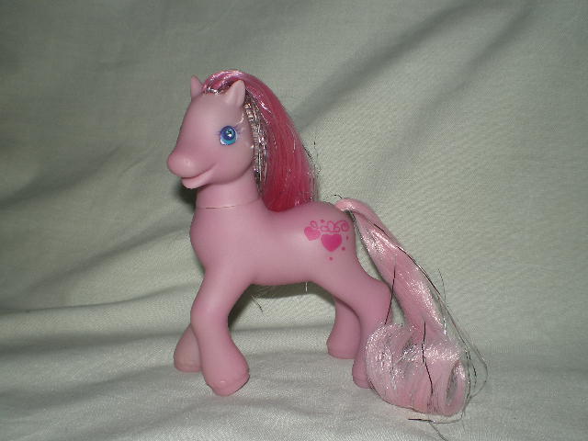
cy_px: 220
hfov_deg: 49.0
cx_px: 294
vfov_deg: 37.7
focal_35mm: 38
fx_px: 645
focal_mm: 6.3
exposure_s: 1/30
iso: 64
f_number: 4.6
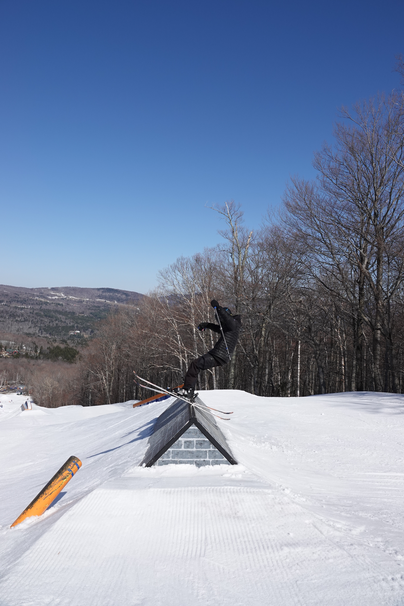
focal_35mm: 25
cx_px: 202
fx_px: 421
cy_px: 303
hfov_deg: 51.3
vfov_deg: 71.5
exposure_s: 1/1000
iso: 100
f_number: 4.5
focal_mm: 9.14
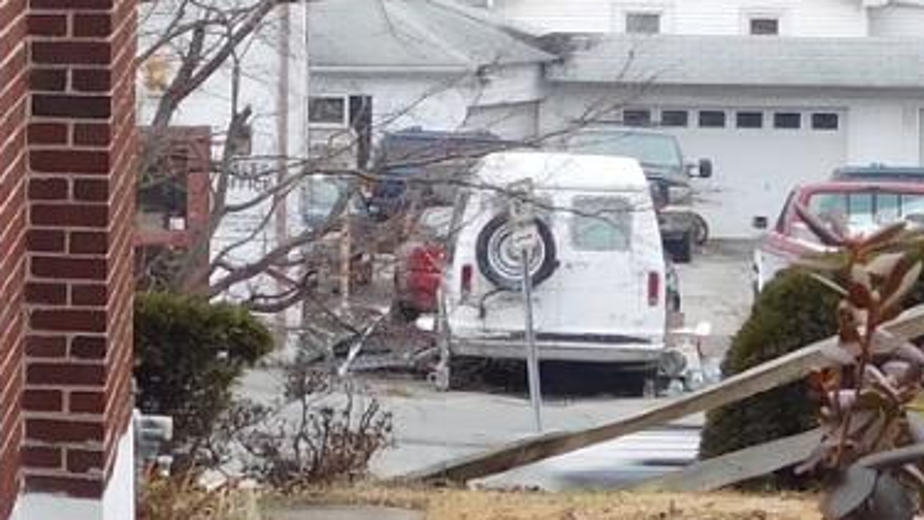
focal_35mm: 238
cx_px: -303
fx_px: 5832
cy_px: 136
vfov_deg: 5.1
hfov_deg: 8.9
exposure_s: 1/80
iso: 125
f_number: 3.6
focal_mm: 7.1
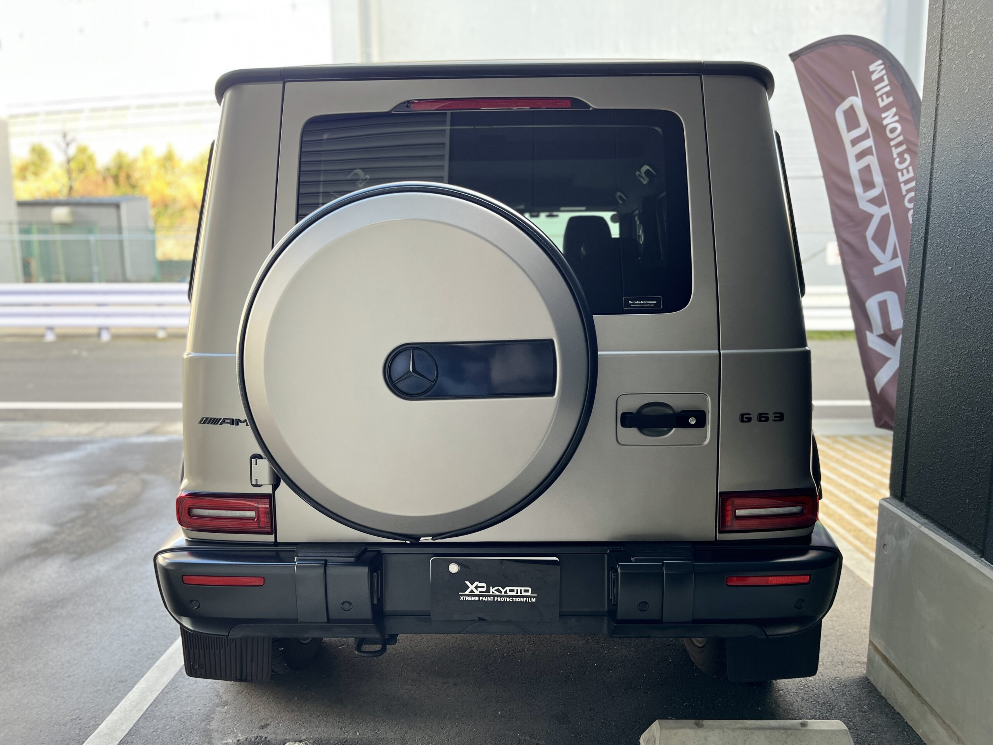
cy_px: 372
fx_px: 746
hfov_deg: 67.3
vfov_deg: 53.1
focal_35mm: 26
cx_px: 496
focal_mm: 5.1
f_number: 1.6
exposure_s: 1/122
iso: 64
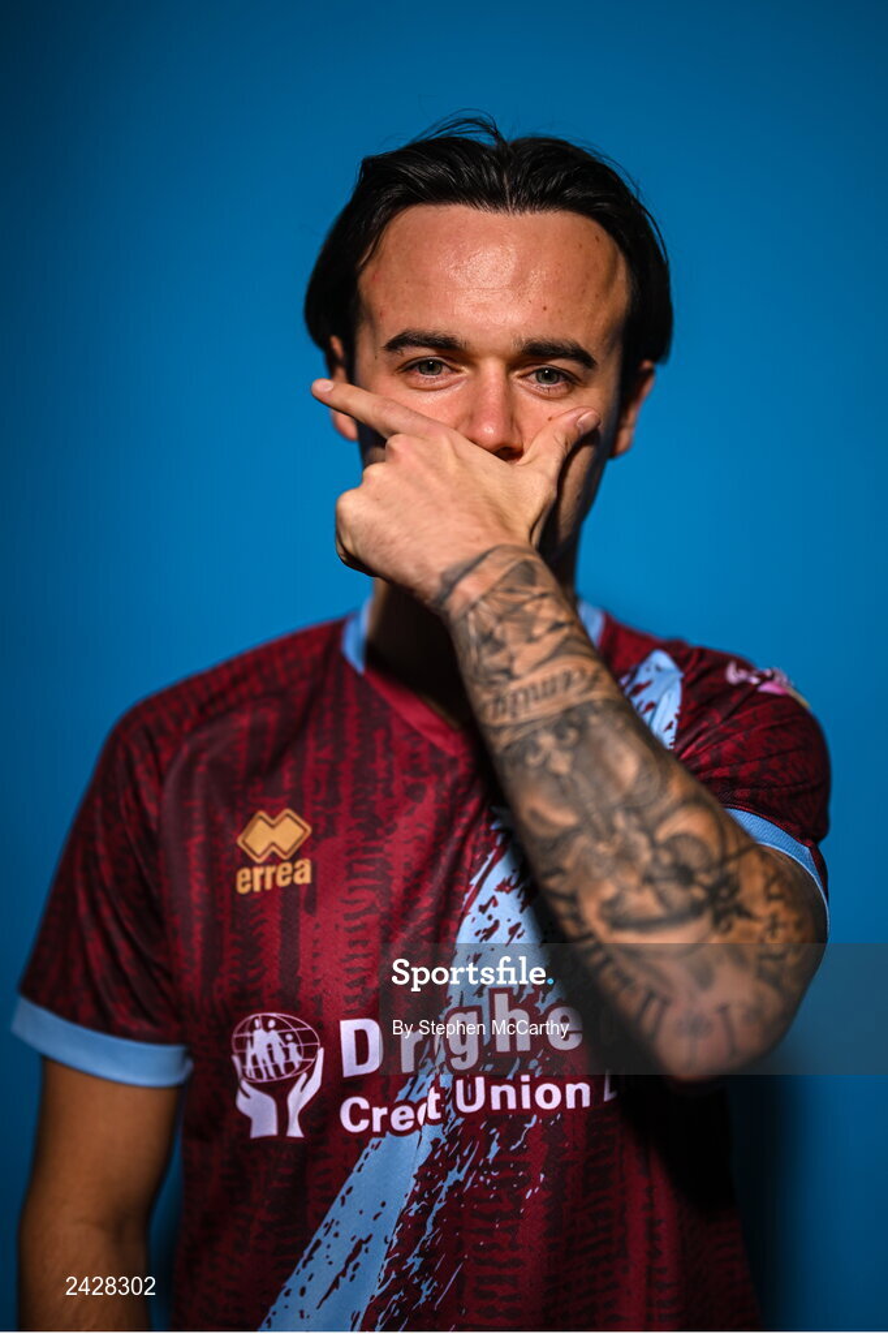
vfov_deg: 39.6
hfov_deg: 27.0
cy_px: 667
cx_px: 444
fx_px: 1851
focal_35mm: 50
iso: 32
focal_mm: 50
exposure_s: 1/3200
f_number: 1.2
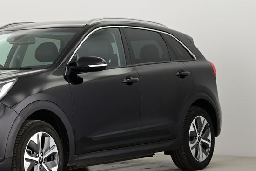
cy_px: 93
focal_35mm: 136
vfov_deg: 10.1
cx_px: 46
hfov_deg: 15.0
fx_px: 967
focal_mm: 73
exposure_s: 1/40
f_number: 8
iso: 500
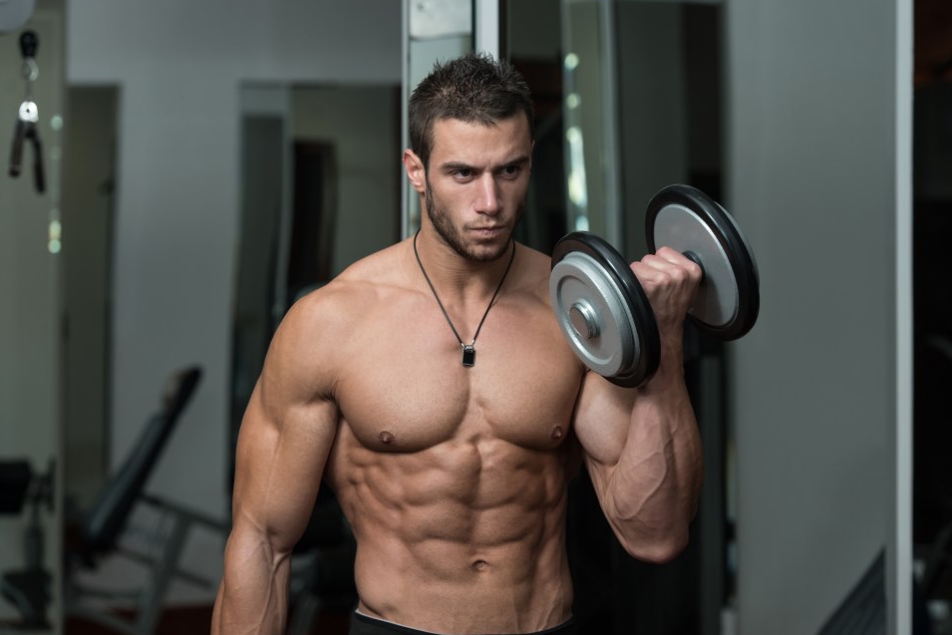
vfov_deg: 10.6
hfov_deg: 15.9
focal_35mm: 129
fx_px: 3412
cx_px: 545
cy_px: 320
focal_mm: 112
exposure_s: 1/200
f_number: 5
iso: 200
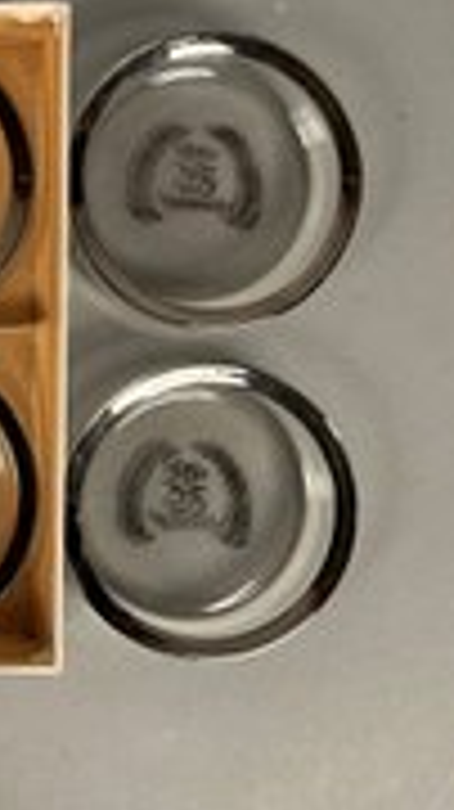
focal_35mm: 54
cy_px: 349
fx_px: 1158
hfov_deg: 19.5
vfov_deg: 38.4
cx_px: -218
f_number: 1.5
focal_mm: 5.7
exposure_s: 1/60
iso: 125
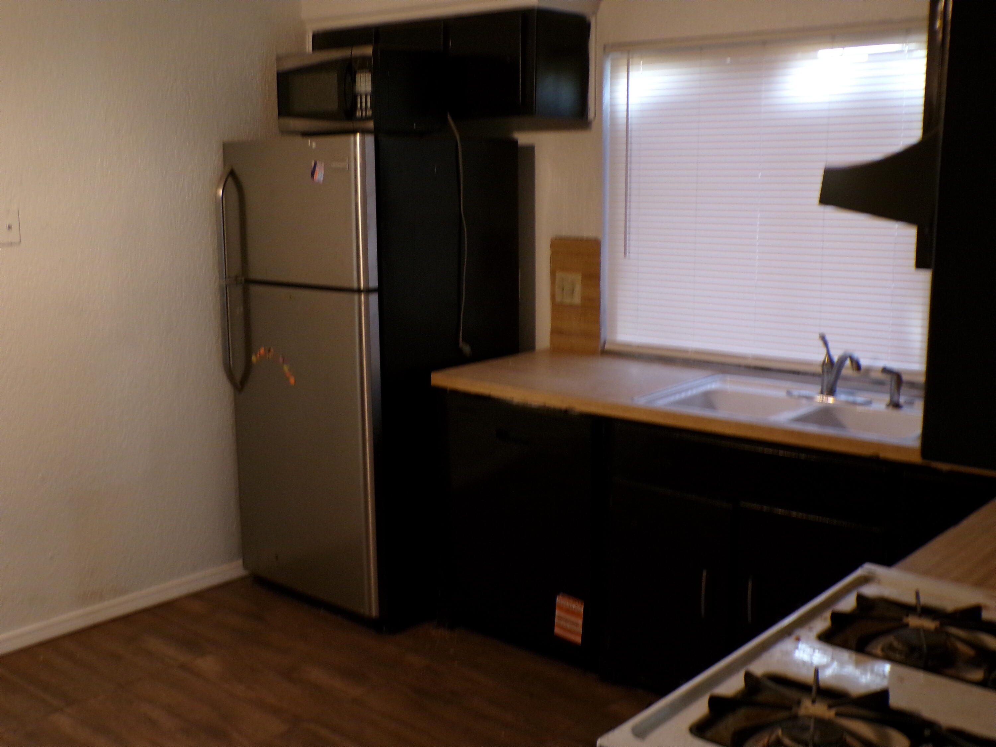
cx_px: 498
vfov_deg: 38.7
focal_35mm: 37
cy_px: 374
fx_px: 1065
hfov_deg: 50.1
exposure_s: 1/17
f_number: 3.3
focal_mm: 6.6
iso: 523
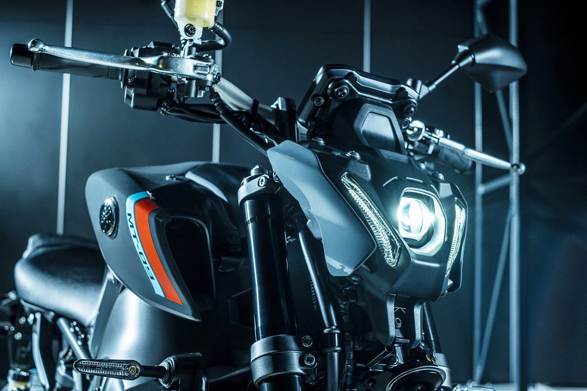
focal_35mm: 53
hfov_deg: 37.5
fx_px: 864
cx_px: 294
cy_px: 196
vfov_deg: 25.5
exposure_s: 1/100
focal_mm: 35
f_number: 4
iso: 160
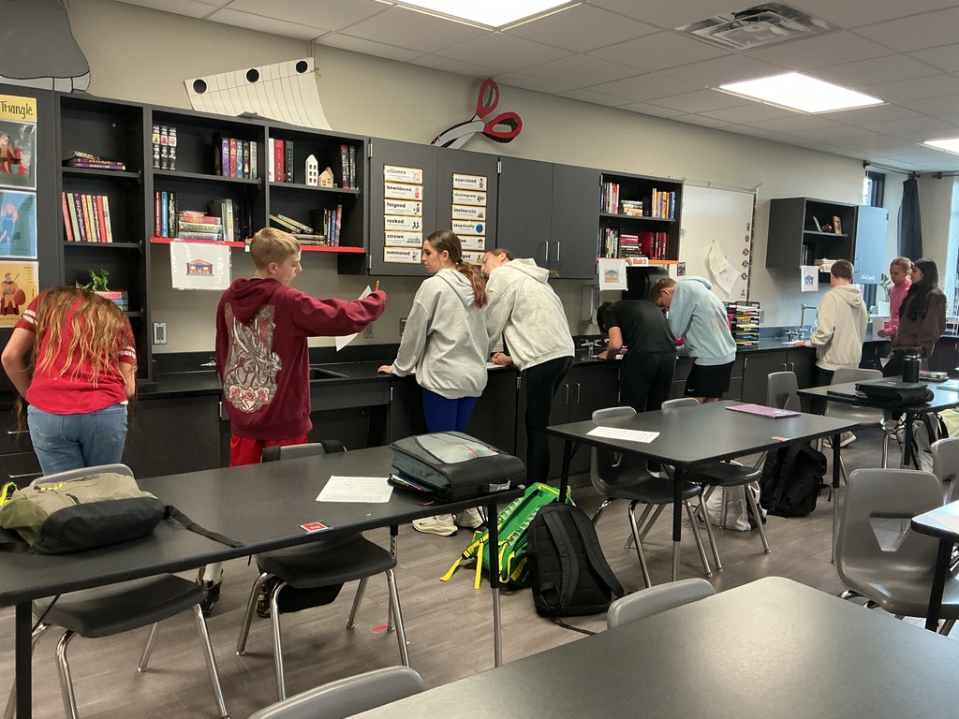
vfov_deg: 48.2
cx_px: 480
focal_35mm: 29
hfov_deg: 61.7
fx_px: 803
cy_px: 360
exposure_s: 1/60
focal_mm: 3
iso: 125
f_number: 1.8
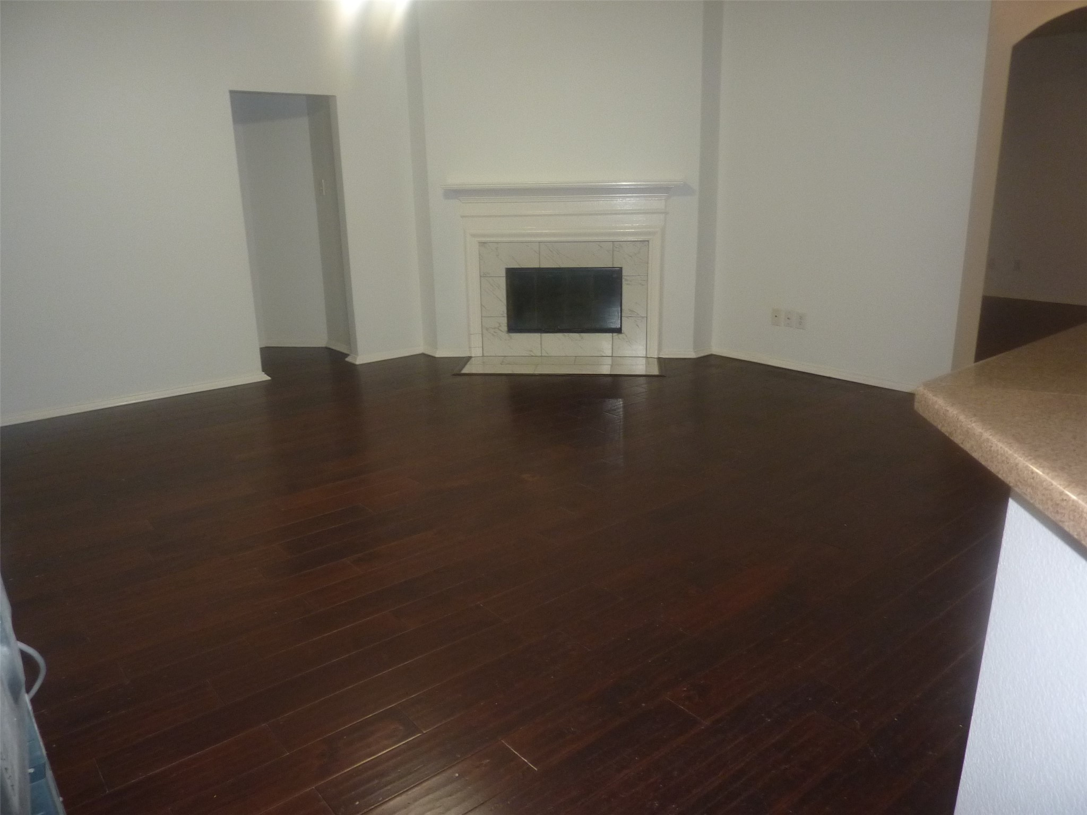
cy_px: 408
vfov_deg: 54.9
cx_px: 544
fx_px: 785
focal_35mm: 25
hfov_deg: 69.4
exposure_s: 1/30
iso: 250
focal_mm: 4.1
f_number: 3.3
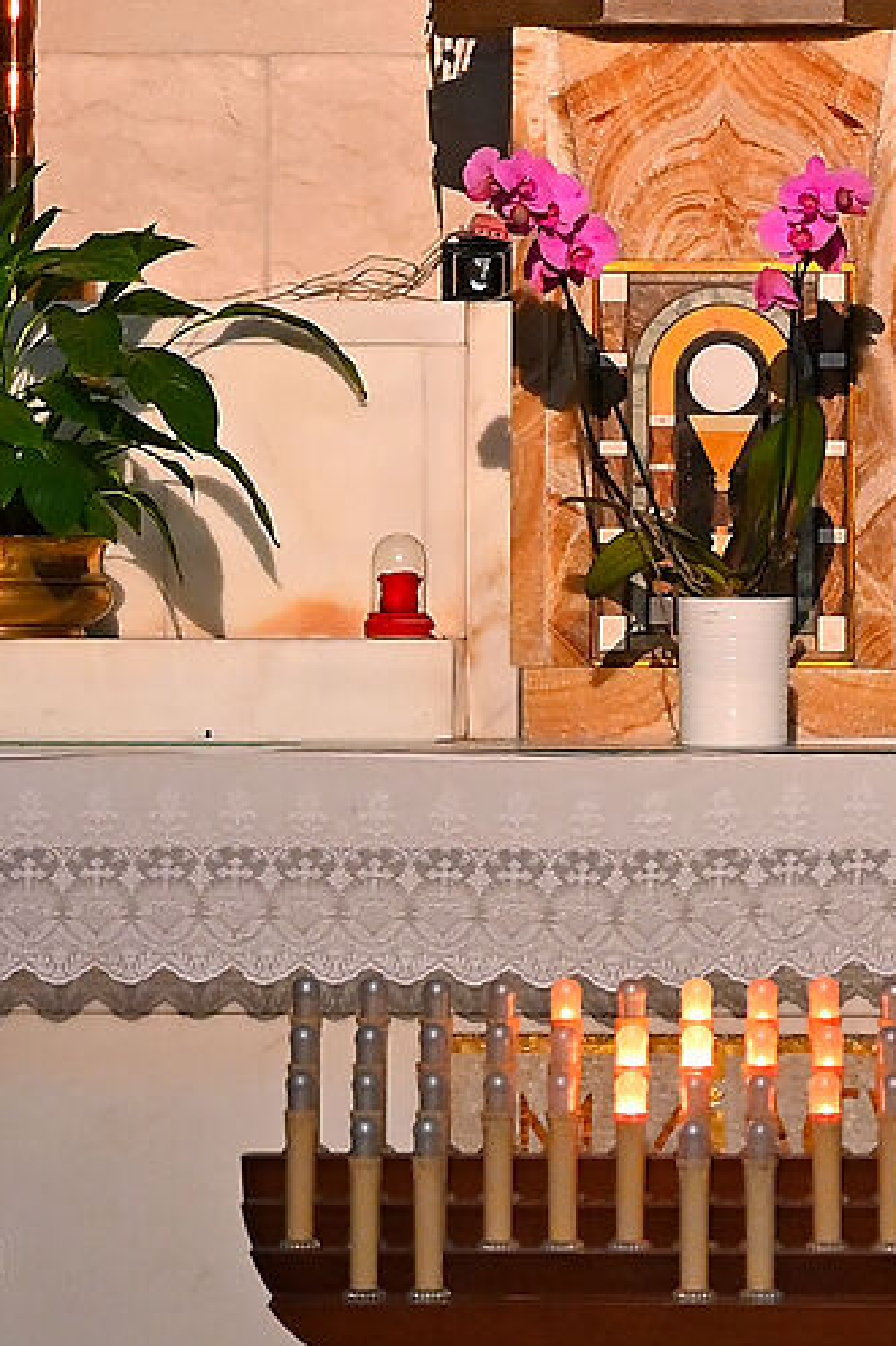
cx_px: 862
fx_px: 12673
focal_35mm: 339
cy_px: -1010
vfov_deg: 6.0
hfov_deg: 4.0
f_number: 4
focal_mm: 70
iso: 800
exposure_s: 1/30
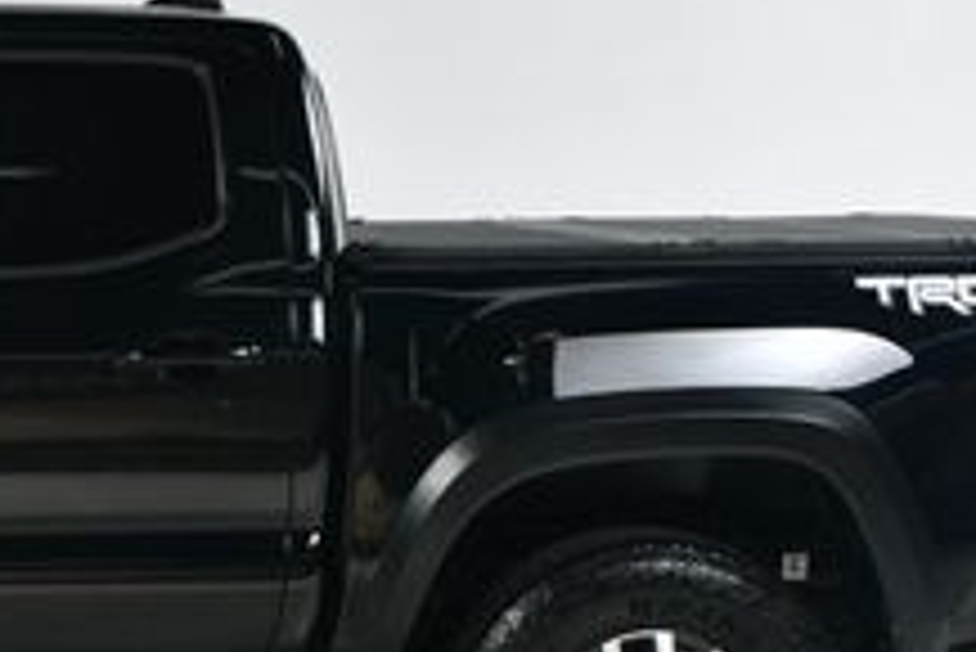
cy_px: 495
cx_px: -130
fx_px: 2876
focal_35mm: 106
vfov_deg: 12.9
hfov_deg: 18.4
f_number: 10
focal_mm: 24
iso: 100
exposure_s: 1/160
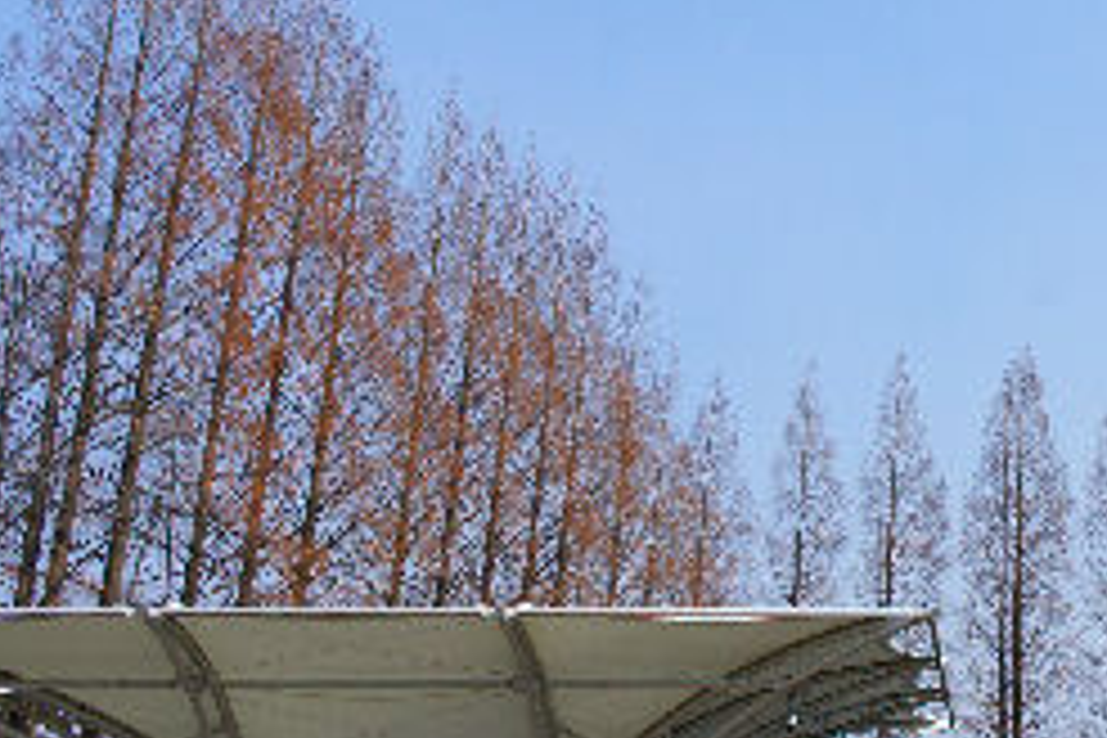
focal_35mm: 76
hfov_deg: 25.6
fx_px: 2337
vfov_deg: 17.7
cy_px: 117
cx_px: 1048
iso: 200
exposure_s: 1/250
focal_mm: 25
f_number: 11
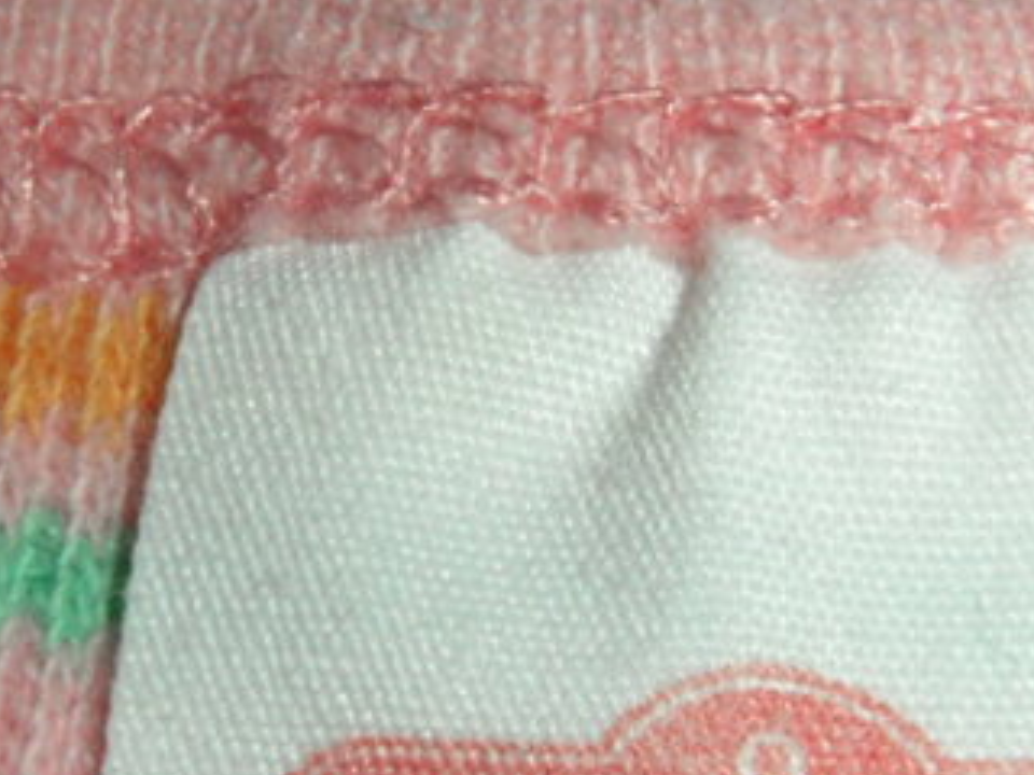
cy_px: 862
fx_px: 2987
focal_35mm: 100
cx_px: 664
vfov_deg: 14.4
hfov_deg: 19.6
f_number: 8.2
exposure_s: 1/10
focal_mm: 4.1
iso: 100
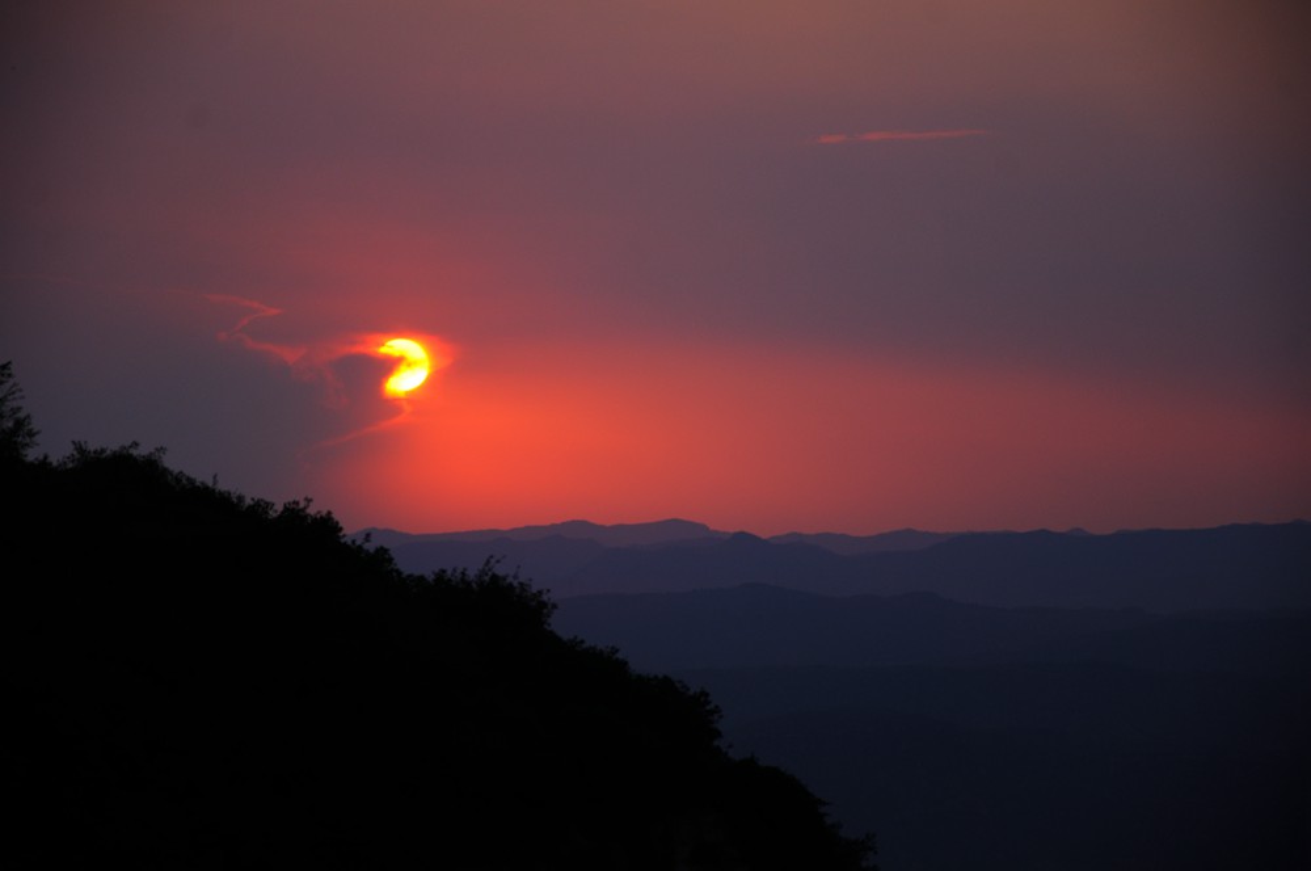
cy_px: 436
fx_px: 5728
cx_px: 656
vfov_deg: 8.7
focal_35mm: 158
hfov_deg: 13.1
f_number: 5.6
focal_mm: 105
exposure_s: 1/250
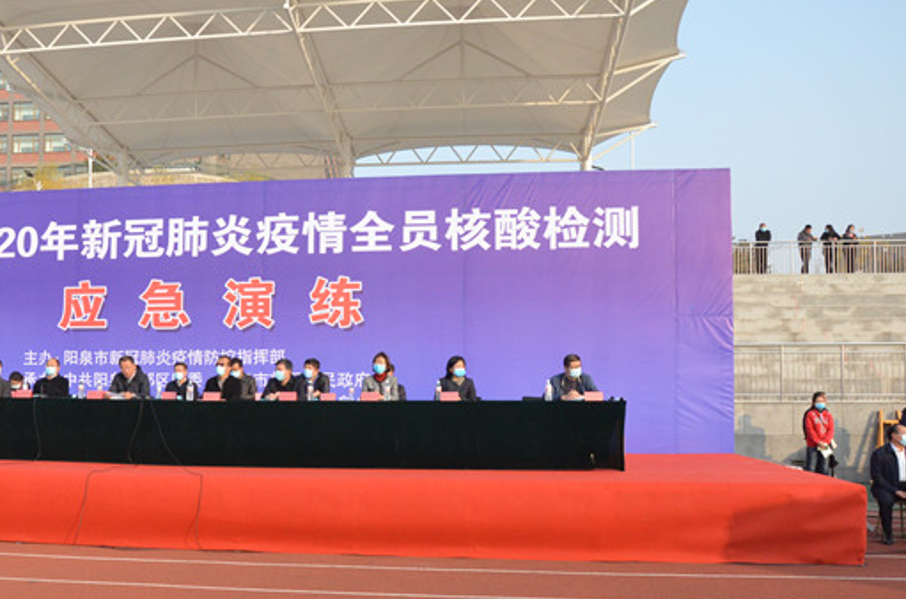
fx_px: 929
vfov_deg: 35.7
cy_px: 352
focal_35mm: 37
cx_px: 310
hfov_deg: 51.1
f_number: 7.1
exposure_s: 1/2000
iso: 1600
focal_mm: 18
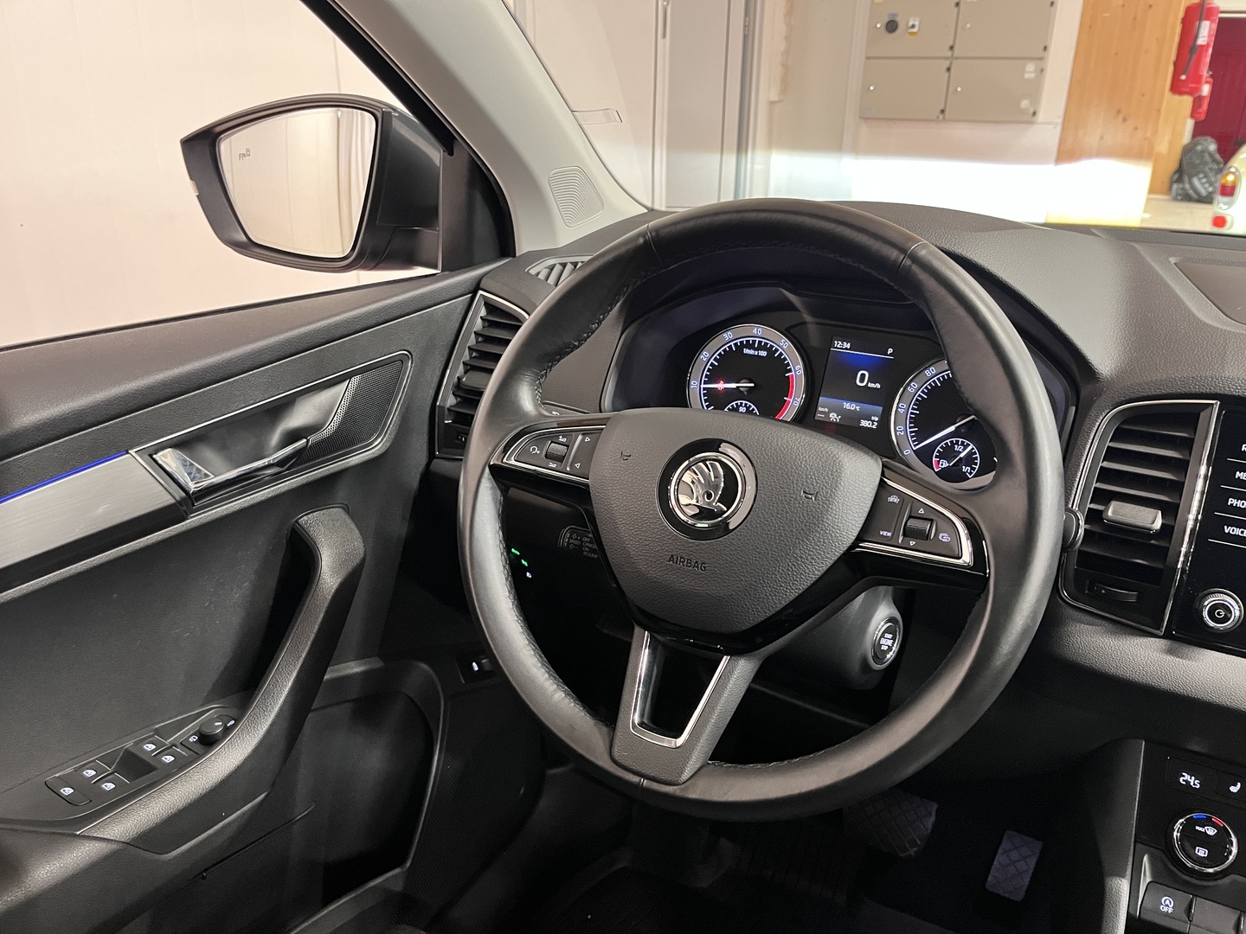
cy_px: 467
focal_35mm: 26
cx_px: 623
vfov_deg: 53.1
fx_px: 936
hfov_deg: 67.3
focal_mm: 5.1
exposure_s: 1/33
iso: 500
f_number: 1.6
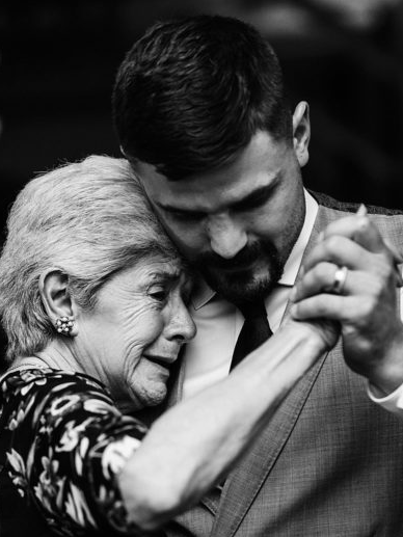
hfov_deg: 9.1
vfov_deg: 12.2
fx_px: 2514
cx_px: -5
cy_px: 321
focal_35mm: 162
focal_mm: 85
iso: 1000
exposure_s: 1/250
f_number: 2.2
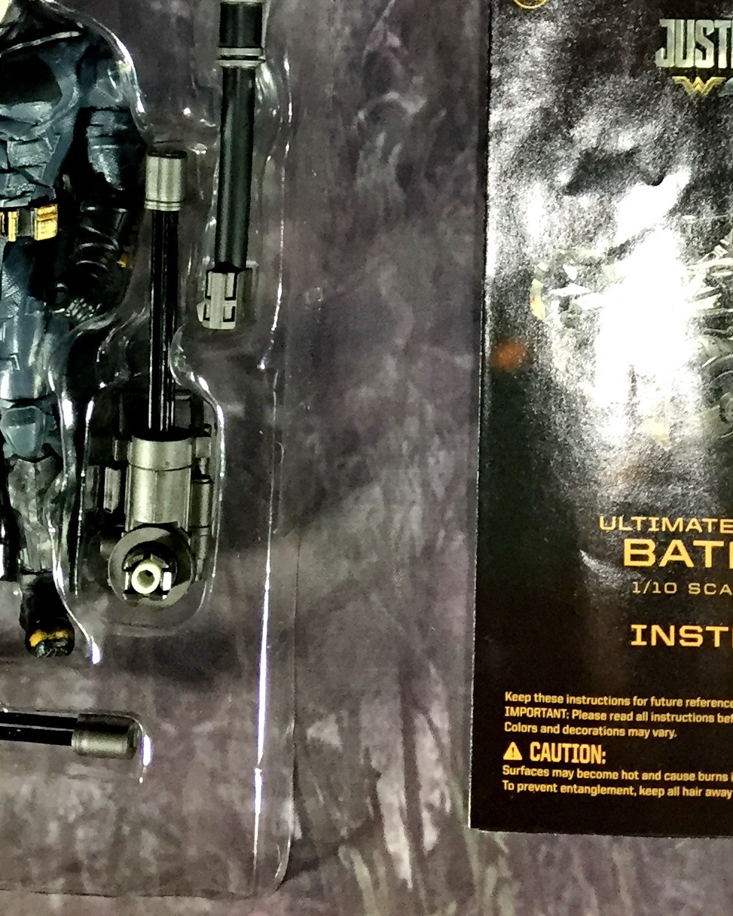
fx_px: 2061
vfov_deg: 23.4
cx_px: 481
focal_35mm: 76
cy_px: -111
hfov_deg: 20.1
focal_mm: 4.15
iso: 160
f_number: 2.2
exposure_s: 1/33
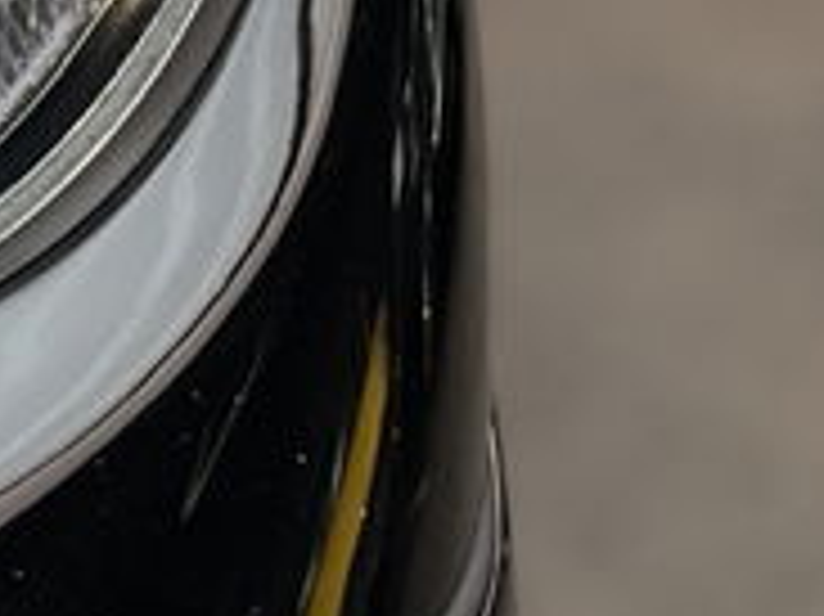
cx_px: -774
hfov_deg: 15.0
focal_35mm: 109
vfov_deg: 13.4
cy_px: -4
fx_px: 2593
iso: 80
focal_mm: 4.2
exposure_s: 1/100
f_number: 1.6
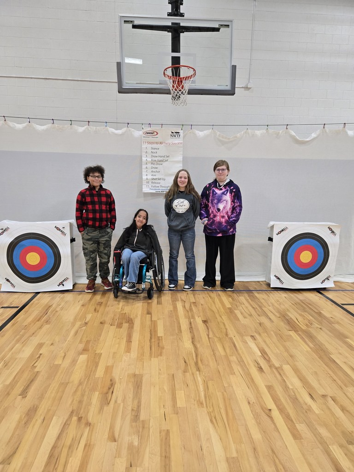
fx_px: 314
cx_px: 177
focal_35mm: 23
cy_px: 236
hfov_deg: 58.9
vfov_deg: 73.9
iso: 400
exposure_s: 1/120
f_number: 1.8
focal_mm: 5.4
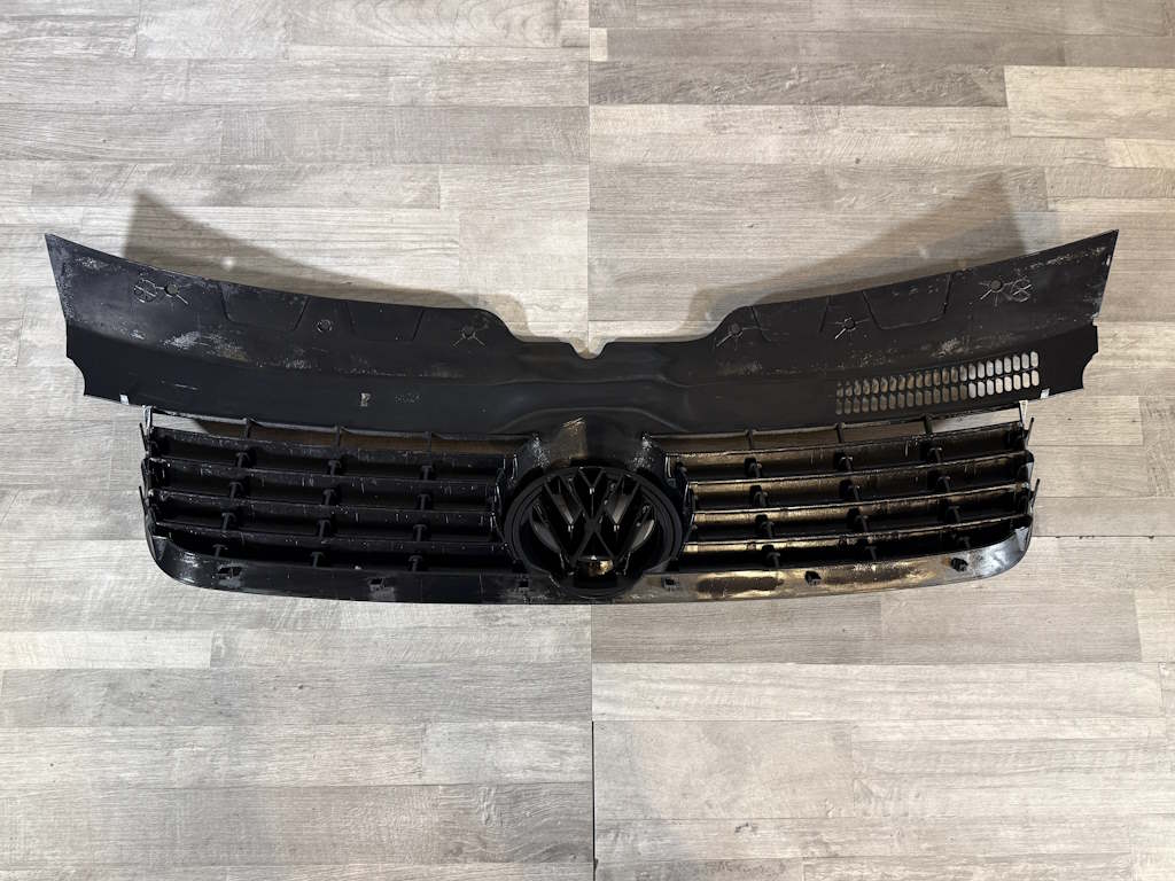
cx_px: 588
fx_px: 815
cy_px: 440
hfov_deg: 71.6
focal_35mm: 24
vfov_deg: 56.8
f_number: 1.78
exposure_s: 1/50
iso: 250
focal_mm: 6.76
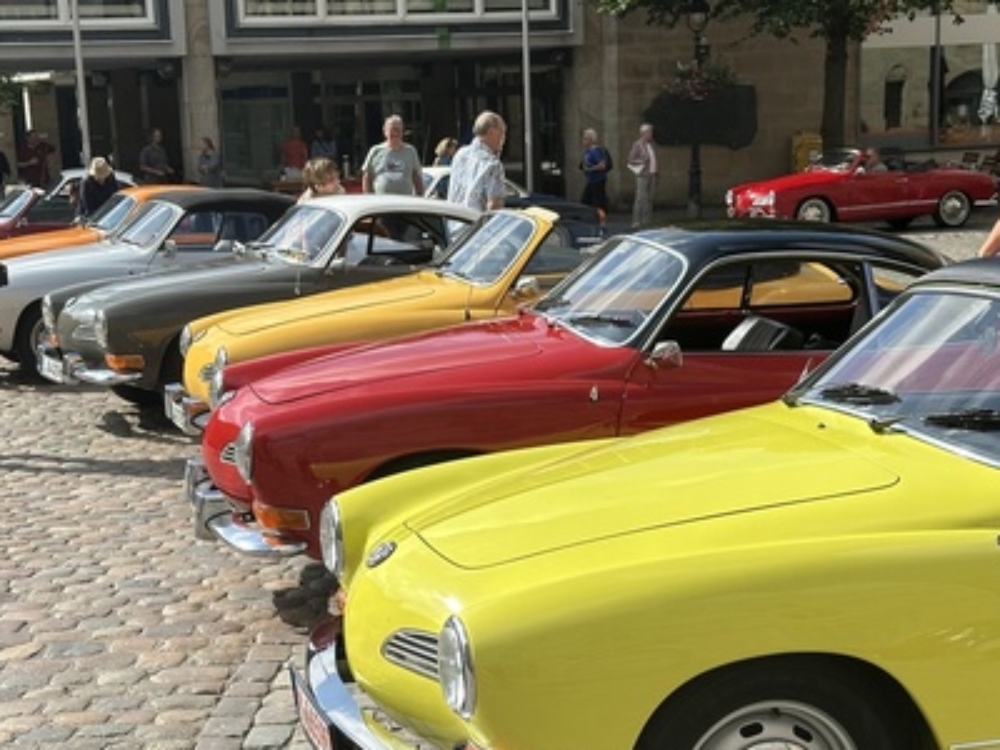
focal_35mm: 64
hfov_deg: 30.3
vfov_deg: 22.9
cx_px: 456
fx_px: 1849
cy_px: 448
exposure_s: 1/4367
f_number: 1.78
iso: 64
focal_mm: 6.86
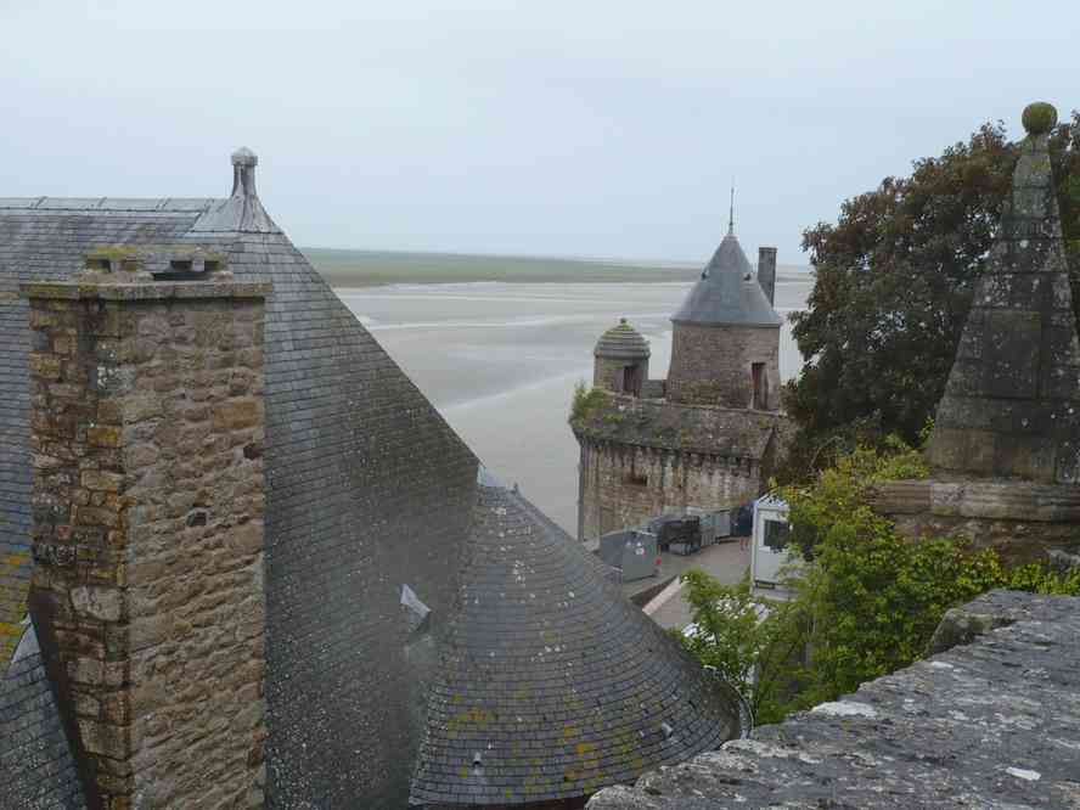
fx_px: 1248
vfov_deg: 36.0
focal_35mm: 40
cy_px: 405
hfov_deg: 46.8
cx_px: 540
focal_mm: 5.8
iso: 100
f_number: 2.8
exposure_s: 1/800
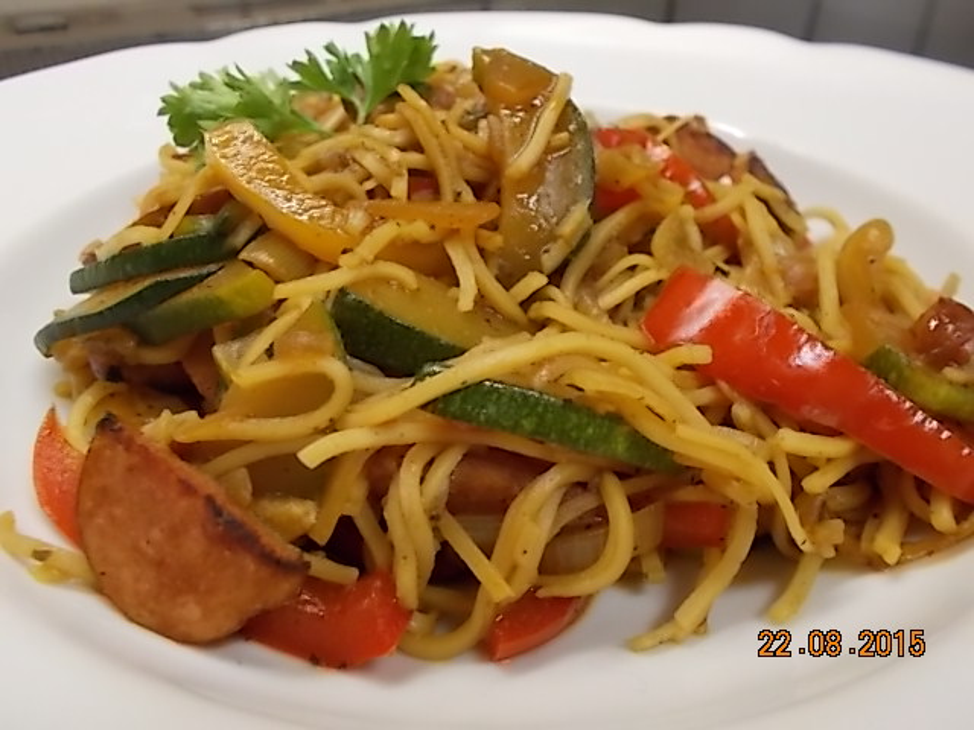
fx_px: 844
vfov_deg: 46.8
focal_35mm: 30
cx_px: 487
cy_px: 365
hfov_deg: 60.0
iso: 200
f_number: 3.4
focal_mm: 5.3
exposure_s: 1/13
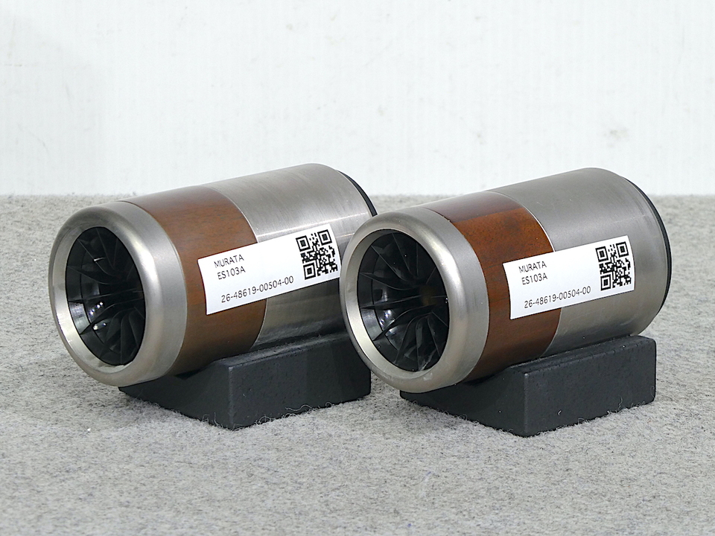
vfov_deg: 6.4
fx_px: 4771
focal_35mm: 231
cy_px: 268
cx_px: 358
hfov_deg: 8.6
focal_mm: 41.4
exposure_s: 1/5
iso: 200
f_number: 5.6
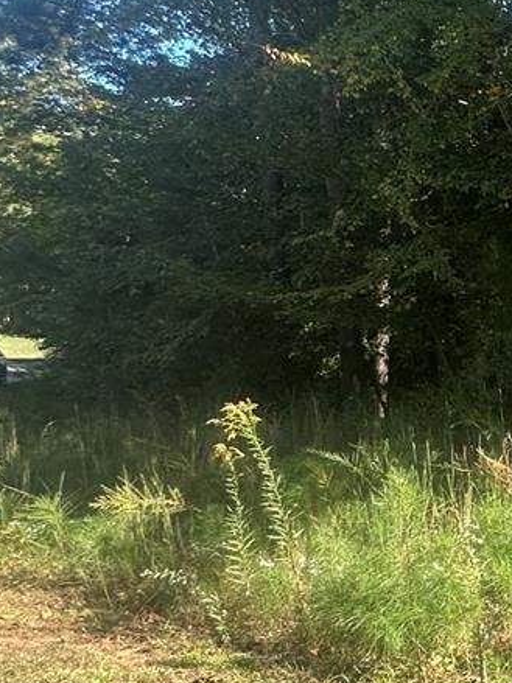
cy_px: 403
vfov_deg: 38.8
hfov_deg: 21.3
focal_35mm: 49
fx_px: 967
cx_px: 890
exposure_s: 1/397
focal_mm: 2.22
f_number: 2.2
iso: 40
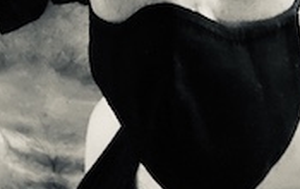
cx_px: 48
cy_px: -179
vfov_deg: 13.0
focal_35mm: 89
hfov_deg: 22.8
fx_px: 729
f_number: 2.2
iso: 640
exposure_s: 1/17
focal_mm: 2.71
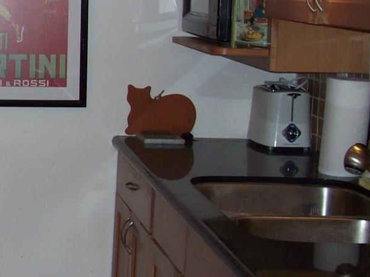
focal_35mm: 97
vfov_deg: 15.2
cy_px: 108
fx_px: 1036
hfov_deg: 18.9
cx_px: -102
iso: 80
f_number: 2.7
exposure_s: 1/64
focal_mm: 6
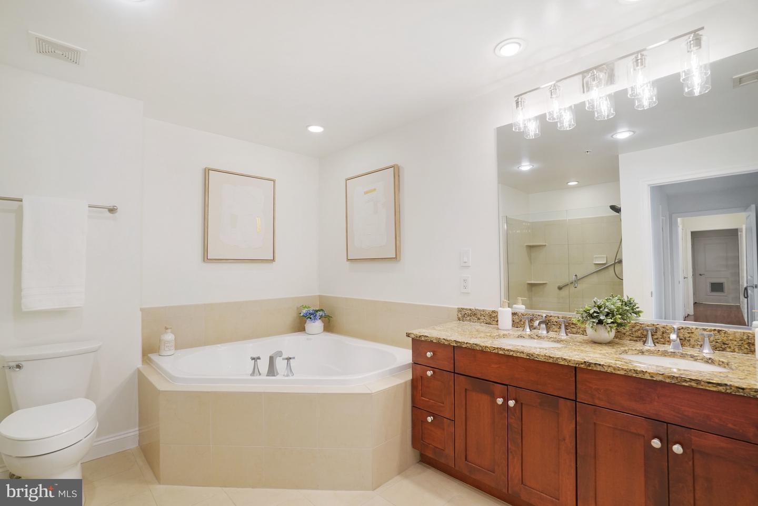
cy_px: 253
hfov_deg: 96.7
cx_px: 379
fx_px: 337
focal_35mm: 16
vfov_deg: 73.8
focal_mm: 16
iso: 1250
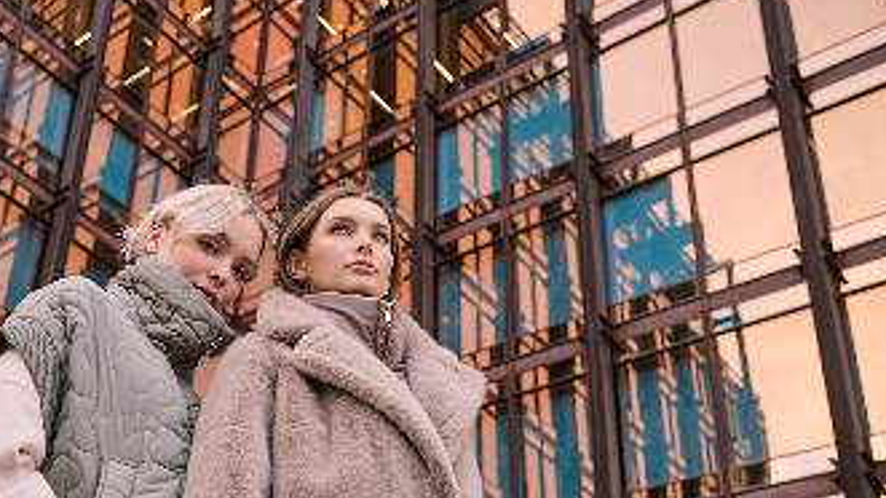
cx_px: 233
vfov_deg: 24.1
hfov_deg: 41.0
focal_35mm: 49
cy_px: 387
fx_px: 1151
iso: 200
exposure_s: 1/160
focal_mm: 31
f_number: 4
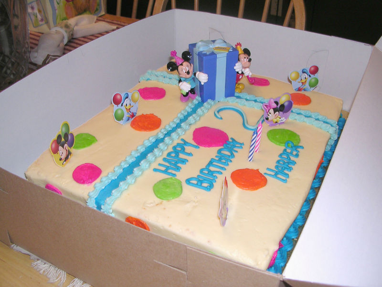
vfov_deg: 37.7
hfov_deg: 49.0
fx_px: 419
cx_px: 191
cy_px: 144
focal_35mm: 38
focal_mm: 5.8
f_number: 2.8
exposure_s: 1/60.1
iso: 100
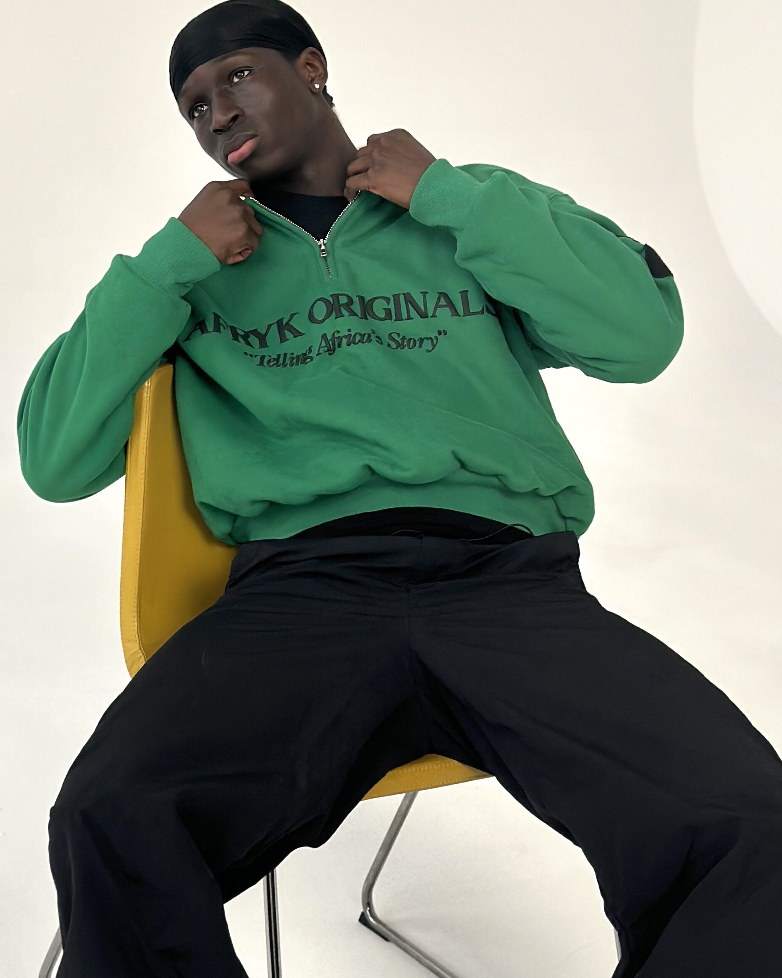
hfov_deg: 29.7
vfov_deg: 36.6
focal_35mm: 51
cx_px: 387
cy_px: 463
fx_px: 1475
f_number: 1.78
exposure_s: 1/93
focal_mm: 6.86
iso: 125
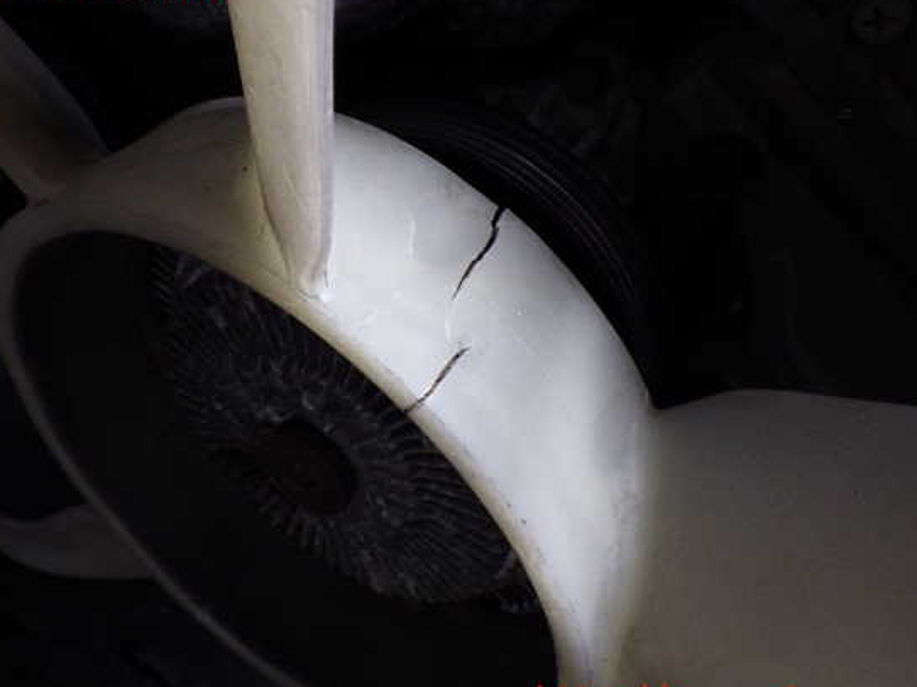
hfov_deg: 58.2
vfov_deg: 45.4
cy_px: 344
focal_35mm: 31
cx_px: 411
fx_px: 821
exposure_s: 1/45
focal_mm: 5
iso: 250
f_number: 3.5
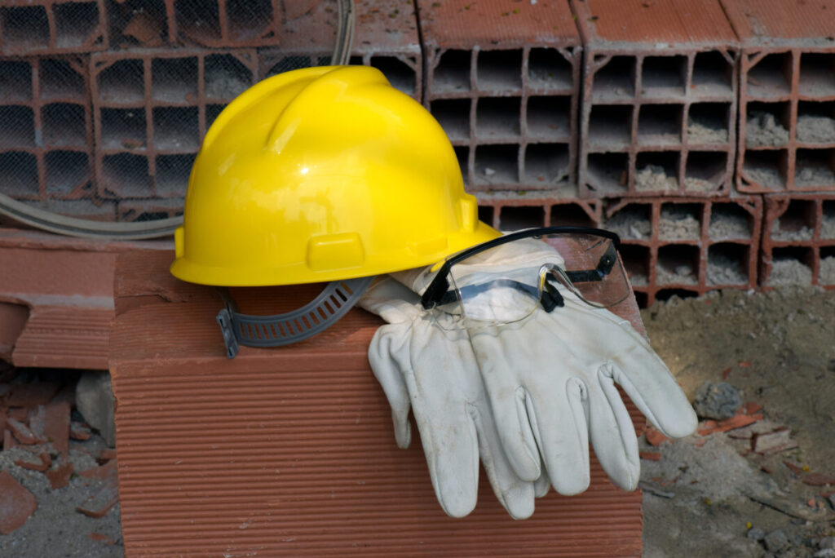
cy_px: 279
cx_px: 418
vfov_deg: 13.1
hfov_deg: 19.4
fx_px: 2437
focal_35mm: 105
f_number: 18
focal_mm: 105
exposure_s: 1/160
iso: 320
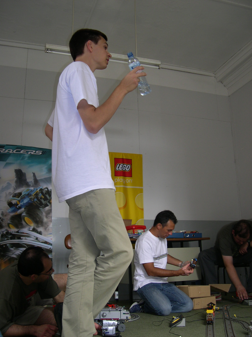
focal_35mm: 38
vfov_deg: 49.0
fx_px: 369
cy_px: 168
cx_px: 126
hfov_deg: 37.7
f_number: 2.8
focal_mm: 8
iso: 100
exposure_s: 1/30
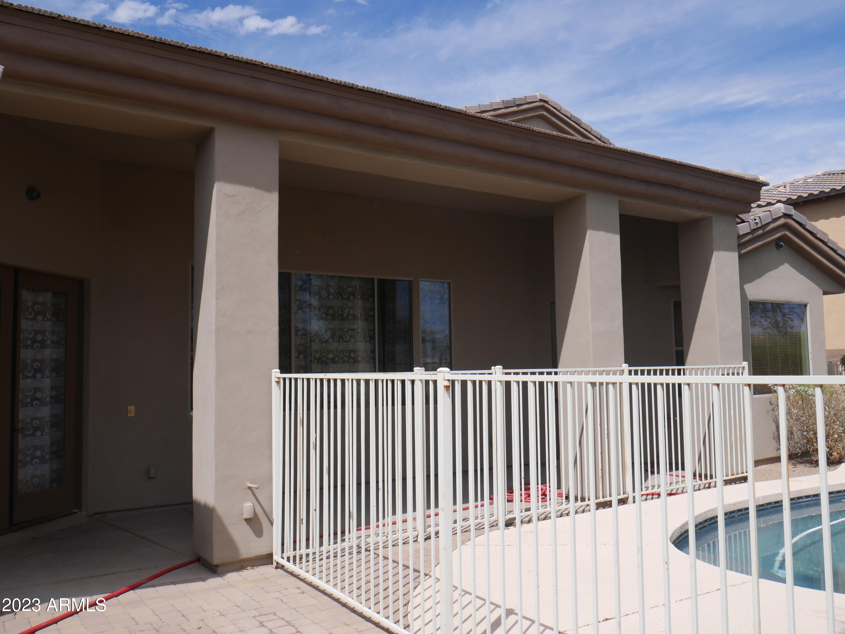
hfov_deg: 63.4
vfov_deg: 49.8
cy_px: 317
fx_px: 684
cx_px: 422
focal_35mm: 28
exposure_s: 1/640
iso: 200
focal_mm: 14
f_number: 8
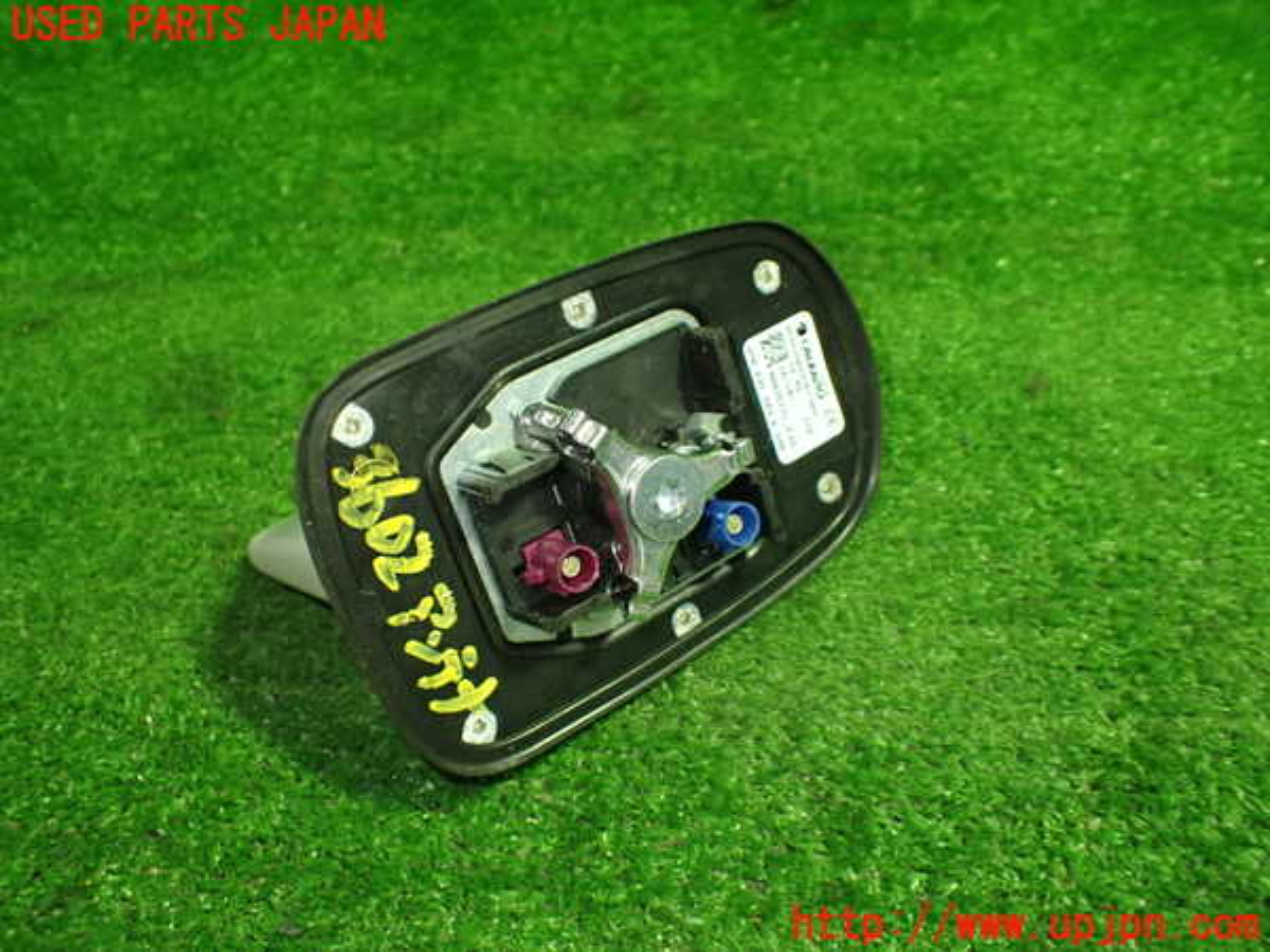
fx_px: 1101
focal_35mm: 30
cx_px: 635
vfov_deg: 46.8
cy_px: 476
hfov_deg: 60.0
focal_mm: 5.4
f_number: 2.3
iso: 800
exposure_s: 1/125
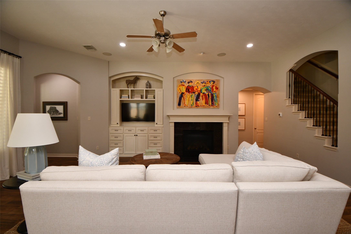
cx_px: 176
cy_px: 117
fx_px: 146
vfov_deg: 77.3
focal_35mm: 15
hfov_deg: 100.4
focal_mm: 10
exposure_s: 1/60
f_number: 4
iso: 360
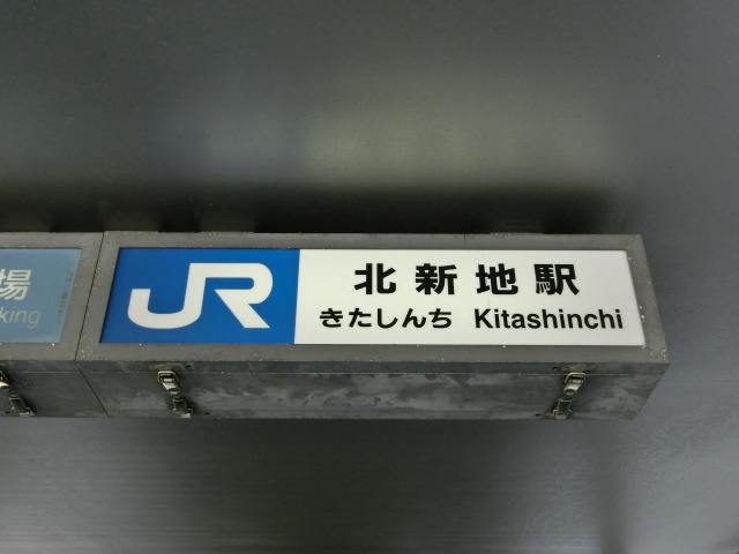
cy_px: 277
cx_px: 370
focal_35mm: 39
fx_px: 833
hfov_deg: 47.9
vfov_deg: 36.8
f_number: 4.1
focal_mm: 6.9
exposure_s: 1/125
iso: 200
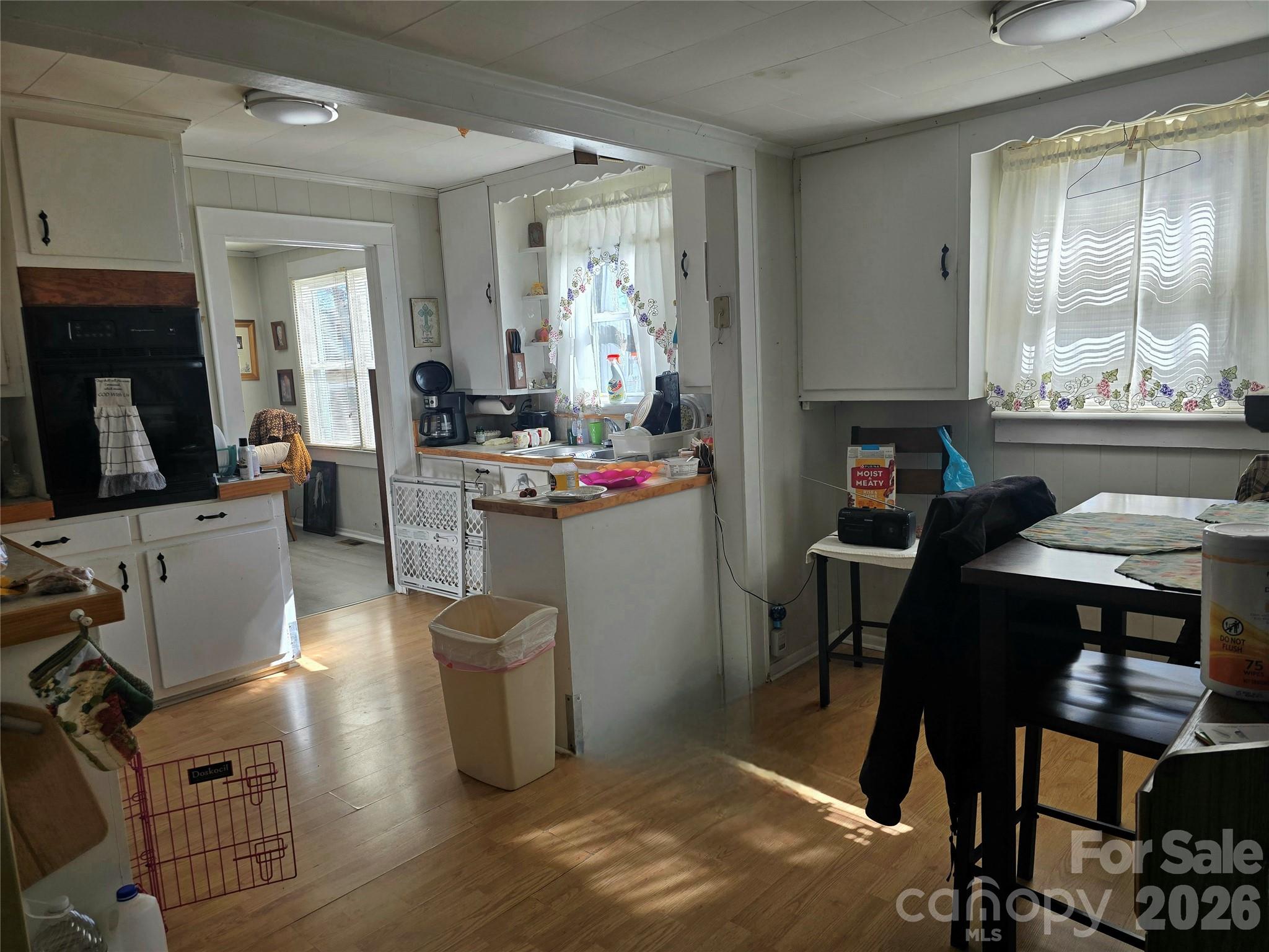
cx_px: 634
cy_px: 476
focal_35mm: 23
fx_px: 843
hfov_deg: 73.9
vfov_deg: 58.9
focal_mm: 6.3
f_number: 1.7
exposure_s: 1/182
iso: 32
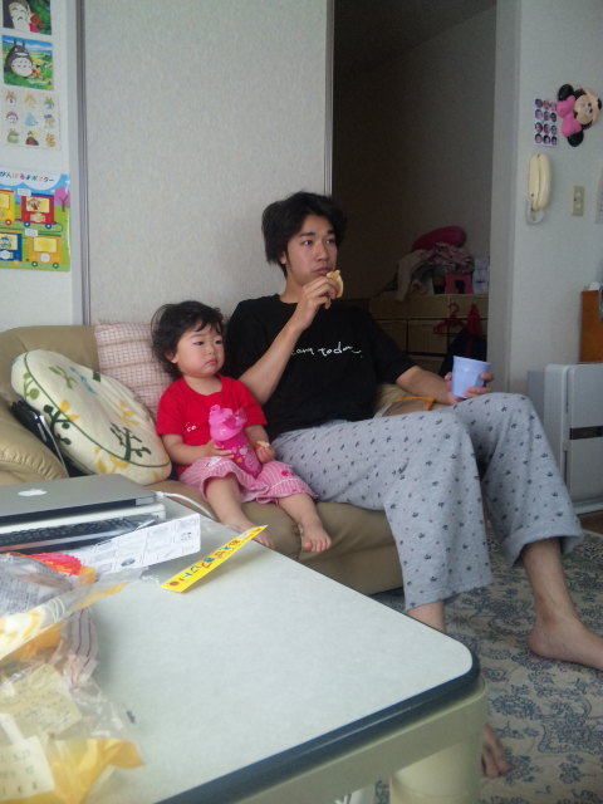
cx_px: 302
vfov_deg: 61.7
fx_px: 674
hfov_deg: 48.2
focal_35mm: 29
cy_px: 402
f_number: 2.8
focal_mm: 4.82
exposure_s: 1/25
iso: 122
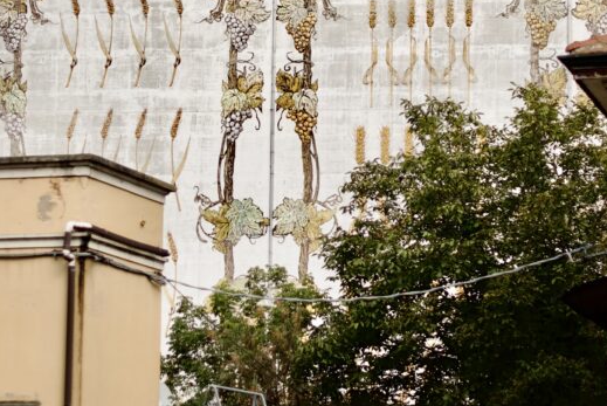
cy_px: 95
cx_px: 370
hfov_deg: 13.8
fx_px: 2497
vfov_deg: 9.3
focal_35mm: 148
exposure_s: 1/4000
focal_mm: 50
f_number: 1.6
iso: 100
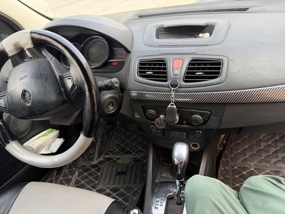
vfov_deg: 56.8
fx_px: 198
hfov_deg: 71.6
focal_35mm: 24
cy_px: 107
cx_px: 142
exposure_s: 1/165
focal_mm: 6.76
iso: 80
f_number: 1.78
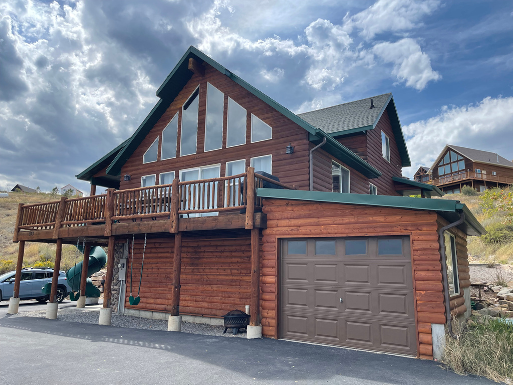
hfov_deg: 67.3
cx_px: 256
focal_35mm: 26
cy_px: 192
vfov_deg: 53.1
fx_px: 385
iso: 32
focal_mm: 5.1
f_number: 1.6
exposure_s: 1/2123
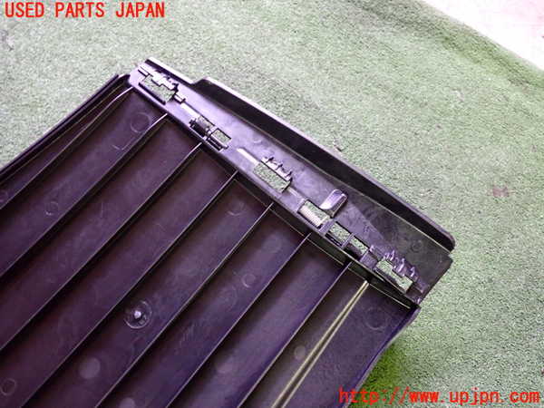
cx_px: 272
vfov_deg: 46.8
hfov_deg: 60.0
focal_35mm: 30
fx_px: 471
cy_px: 204
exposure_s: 1/30
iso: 800
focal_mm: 5.4
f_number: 2.3
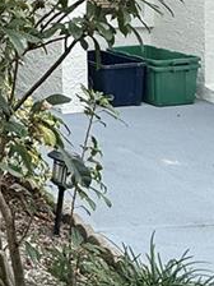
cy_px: -43
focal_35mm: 75
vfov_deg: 24.0
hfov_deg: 15.3
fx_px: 618
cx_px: -229
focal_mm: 2.22
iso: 64
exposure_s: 1/149
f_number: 2.2
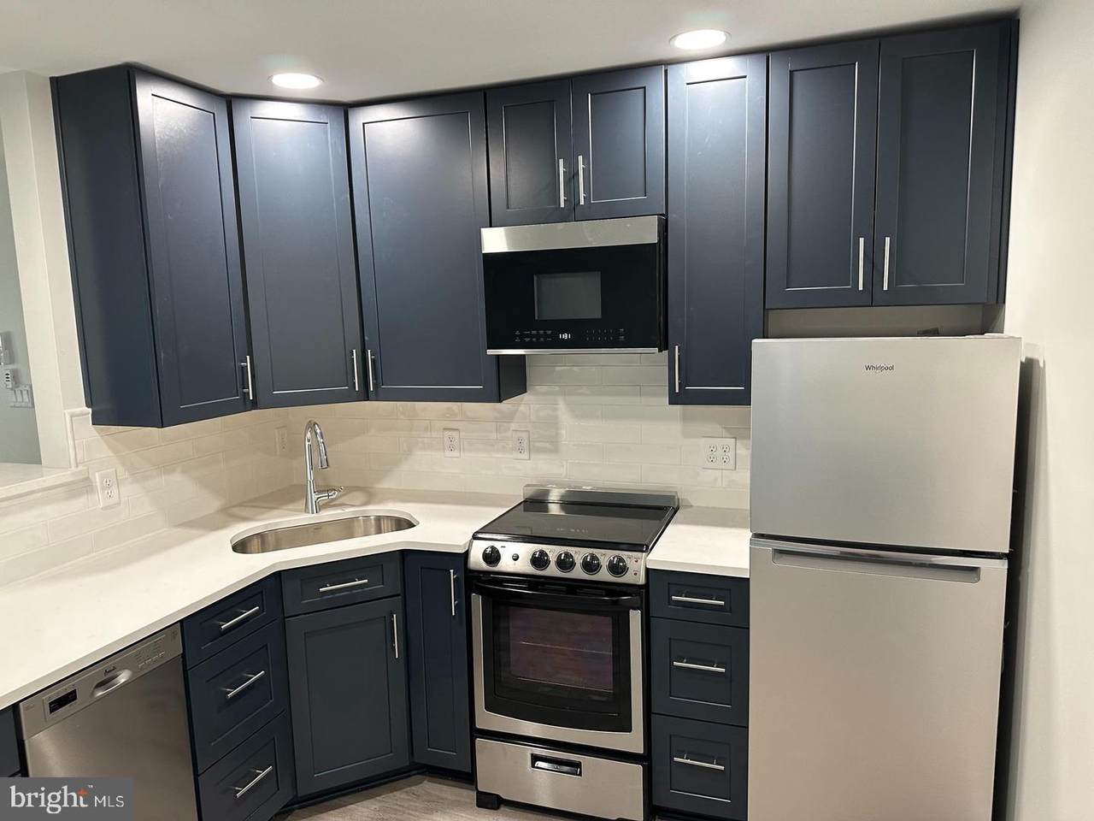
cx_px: 547
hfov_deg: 71.6
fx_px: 758
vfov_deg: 56.8
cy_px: 410
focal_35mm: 24
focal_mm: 6.86
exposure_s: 1/60
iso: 200
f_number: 1.78
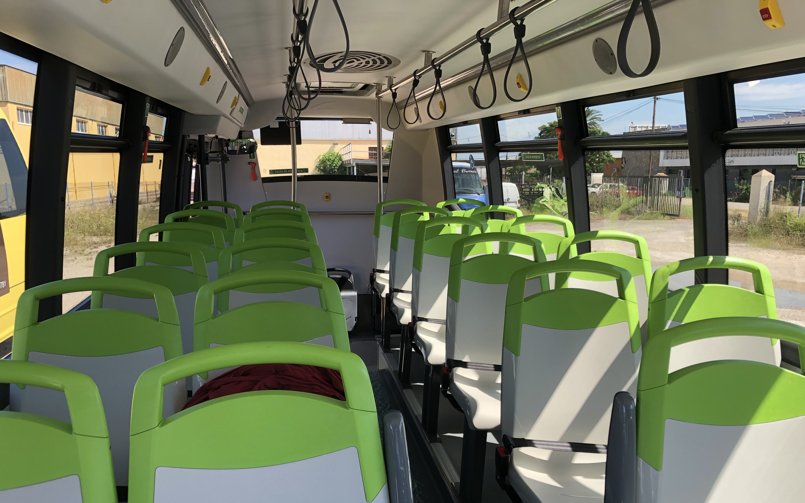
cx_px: 400
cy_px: 301
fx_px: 658
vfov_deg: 41.6
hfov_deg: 62.9
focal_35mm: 30
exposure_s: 1/120
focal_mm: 3.99
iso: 32
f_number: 1.8
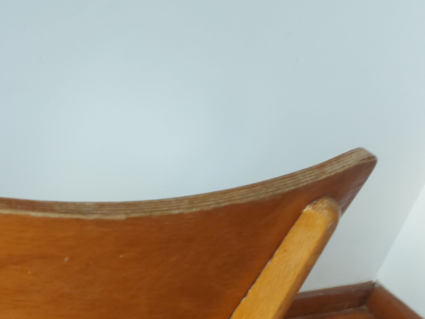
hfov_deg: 30.2
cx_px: -30
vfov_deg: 24.3
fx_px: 712
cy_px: 301
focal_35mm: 58
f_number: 1.8
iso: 125
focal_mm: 5.23
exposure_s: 1/60
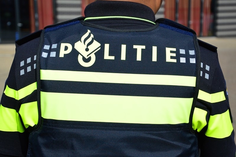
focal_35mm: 75
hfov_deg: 27.0
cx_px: 118
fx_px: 491
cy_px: 78
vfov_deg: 18.2
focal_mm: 50
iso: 800
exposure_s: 1/4000
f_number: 5.6
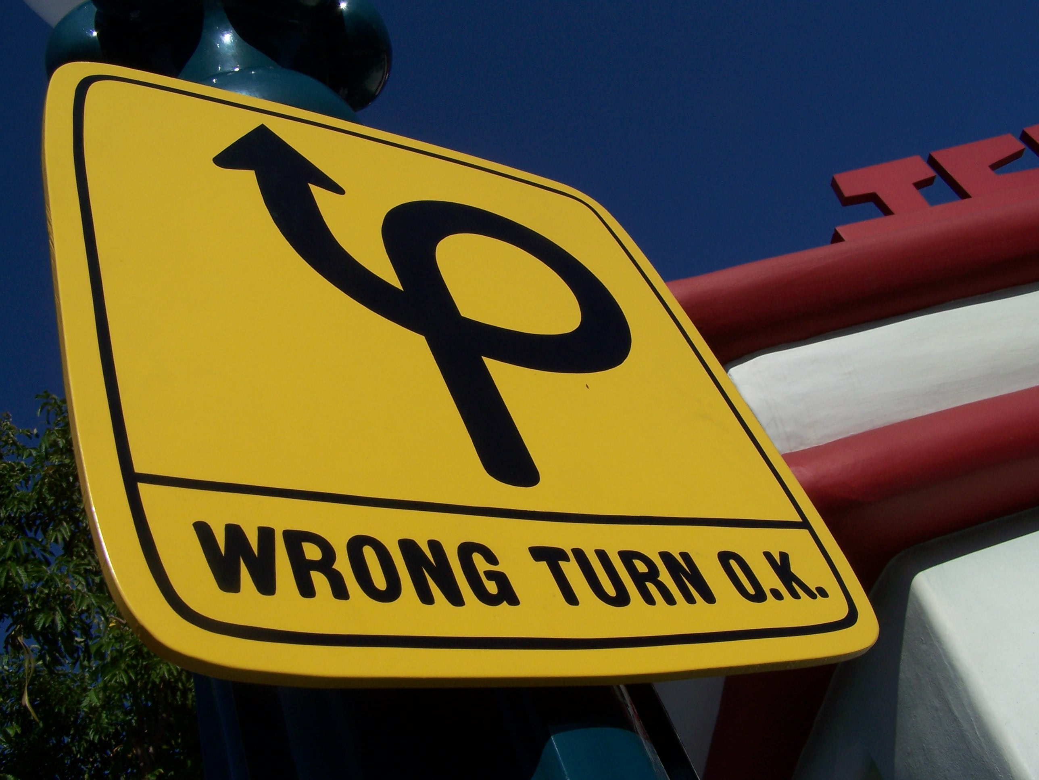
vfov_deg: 37.7
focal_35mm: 38
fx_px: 1141
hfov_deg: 49.0
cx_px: 520
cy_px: 390
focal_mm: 6.3
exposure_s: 1/1500
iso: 80
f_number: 5.6
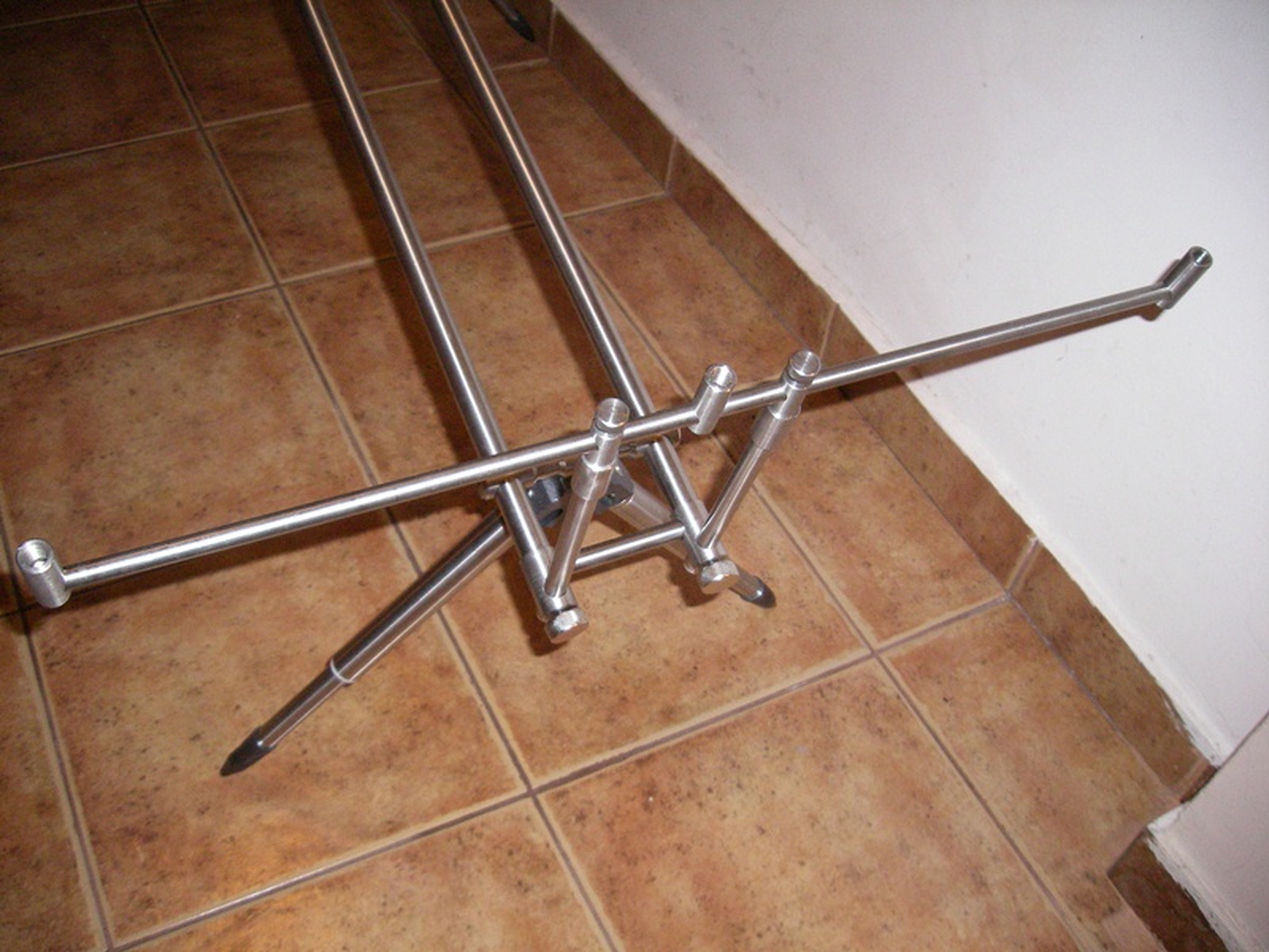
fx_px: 1393
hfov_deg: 49.0
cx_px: 634
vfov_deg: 37.7
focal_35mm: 38
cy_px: 476
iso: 400
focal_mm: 6.2
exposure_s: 1/50
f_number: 2.7
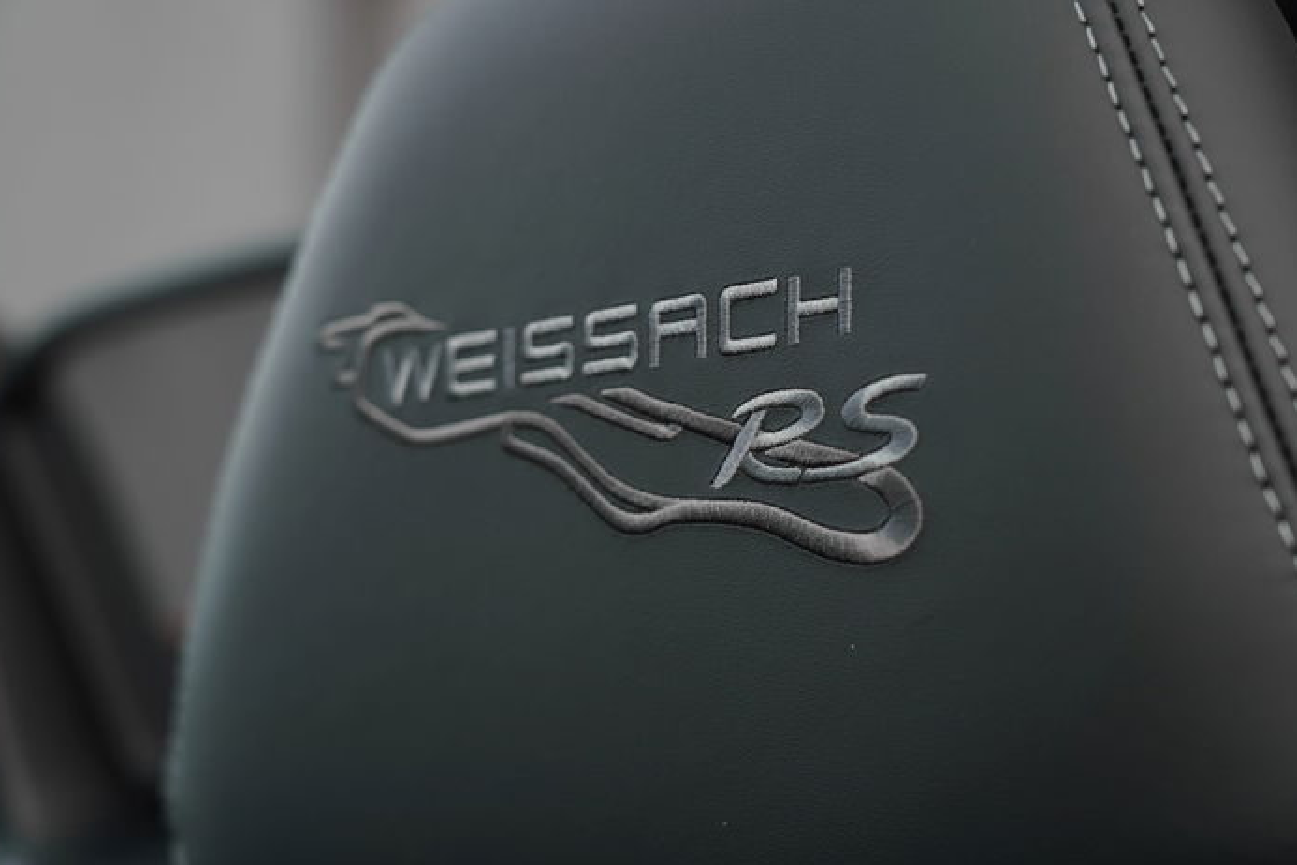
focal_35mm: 92
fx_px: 3314
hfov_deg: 22.1
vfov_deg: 14.9
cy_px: 403
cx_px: 694
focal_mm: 83
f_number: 5.6
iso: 100
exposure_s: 1/100
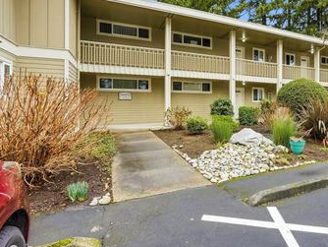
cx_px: 228
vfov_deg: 57.1
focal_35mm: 24
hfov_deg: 69.4
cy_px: 101
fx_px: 225
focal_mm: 16.5
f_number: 9
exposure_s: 1/2500
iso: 1250
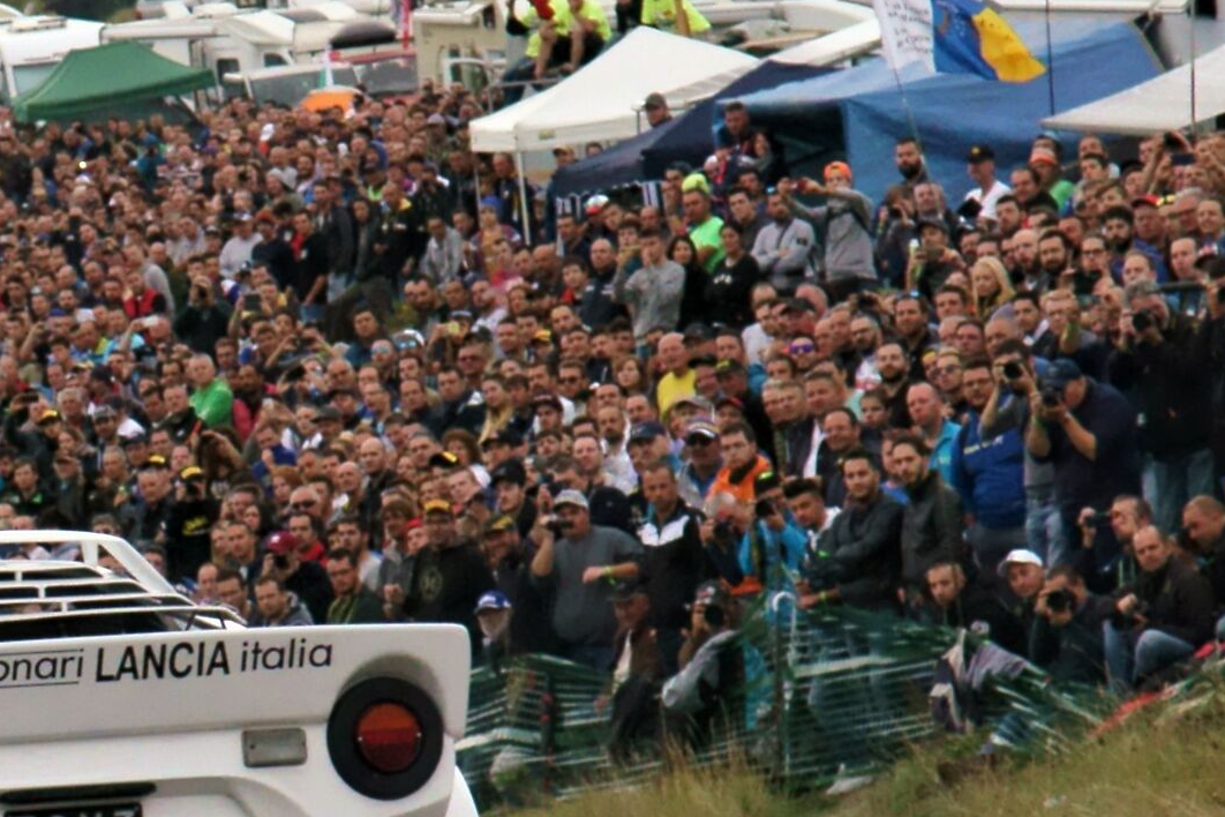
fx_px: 8608
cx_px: -127
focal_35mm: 253
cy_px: 375
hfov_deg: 8.1
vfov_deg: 5.4
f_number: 6.3
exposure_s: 1/3200
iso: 2500
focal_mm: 75
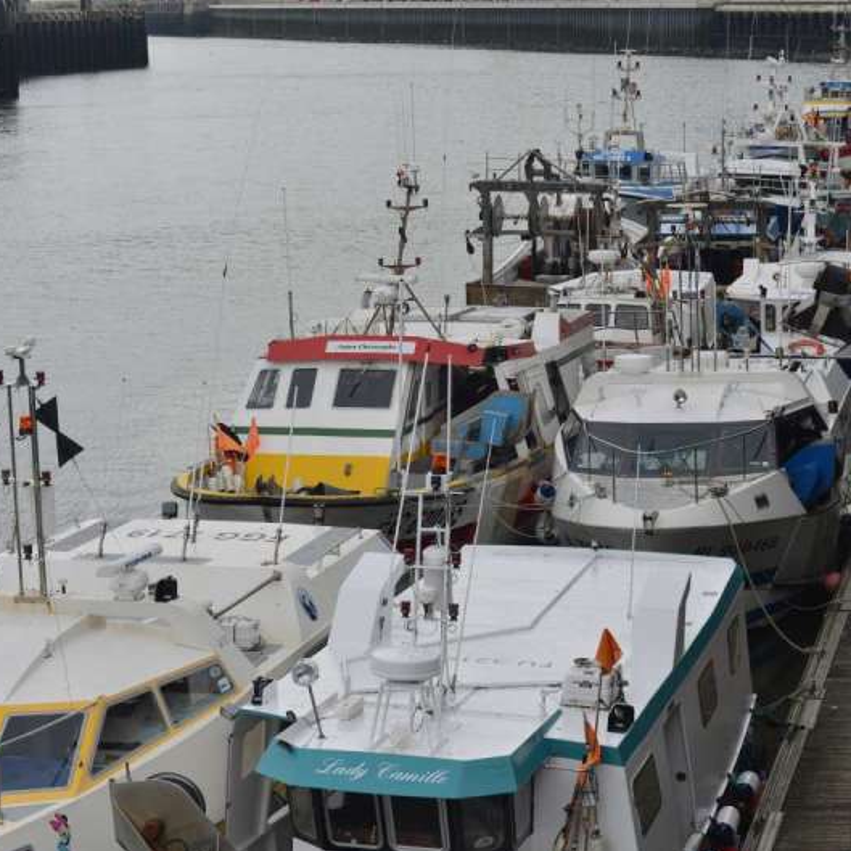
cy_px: 428
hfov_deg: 19.3
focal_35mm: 90
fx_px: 2503
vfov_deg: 19.3
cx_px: 492
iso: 125
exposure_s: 1/250
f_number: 9
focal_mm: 70
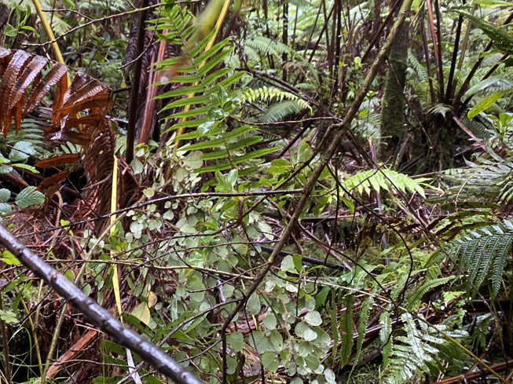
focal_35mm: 51
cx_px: 82
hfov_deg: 35.9
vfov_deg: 28.1
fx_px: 755
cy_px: 90
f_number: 1.8
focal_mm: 4.25
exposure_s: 1/62
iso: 125
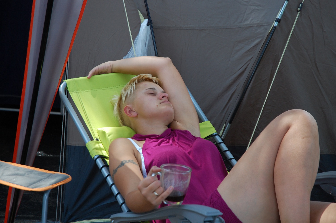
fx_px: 867
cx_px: 168
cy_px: 112
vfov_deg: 14.7
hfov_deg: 21.9
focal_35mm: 93
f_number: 4.5
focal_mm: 62
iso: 400
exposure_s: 1/200
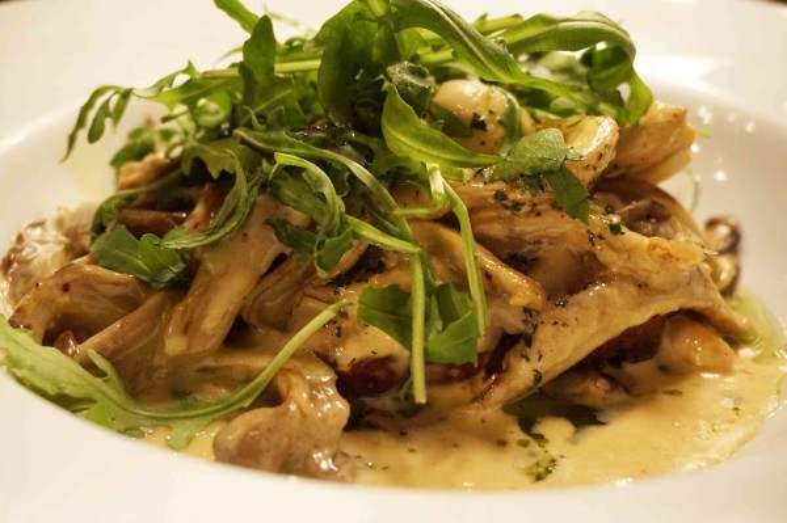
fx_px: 1114
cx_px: 394
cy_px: 262
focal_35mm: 51
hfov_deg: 38.9
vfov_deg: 26.4
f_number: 5
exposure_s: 1/20
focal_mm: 34
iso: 3200
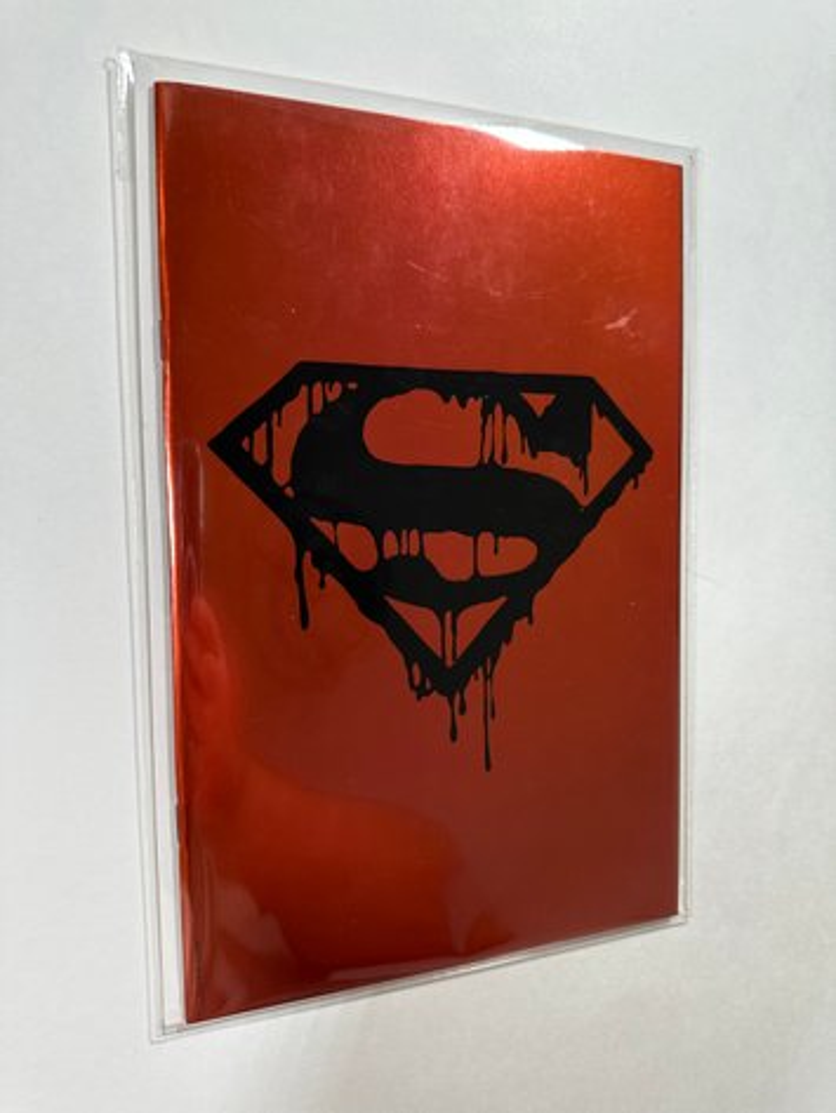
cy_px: 556
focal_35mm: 24
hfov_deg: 56.8
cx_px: 418
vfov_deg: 71.6
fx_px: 772
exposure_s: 1/60
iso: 125
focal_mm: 6.86
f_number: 1.78
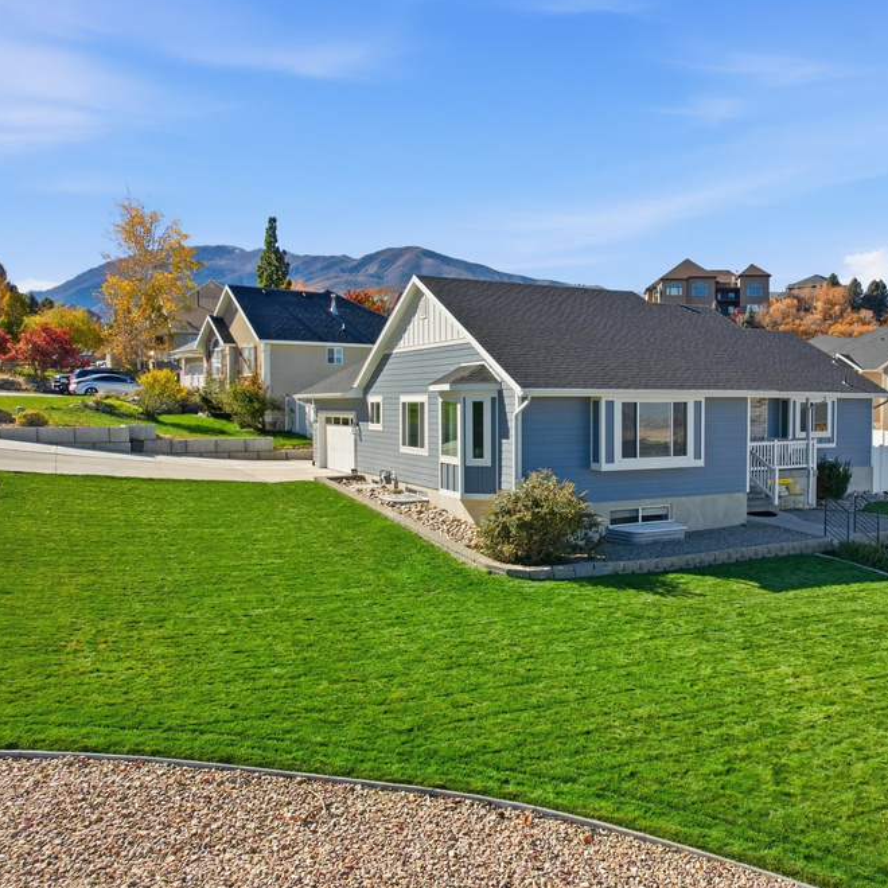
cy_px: 431
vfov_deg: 55.6
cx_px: 575
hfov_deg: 54.7
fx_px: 842
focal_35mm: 29
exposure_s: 1/3200
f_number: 2.8
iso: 100
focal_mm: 8.4
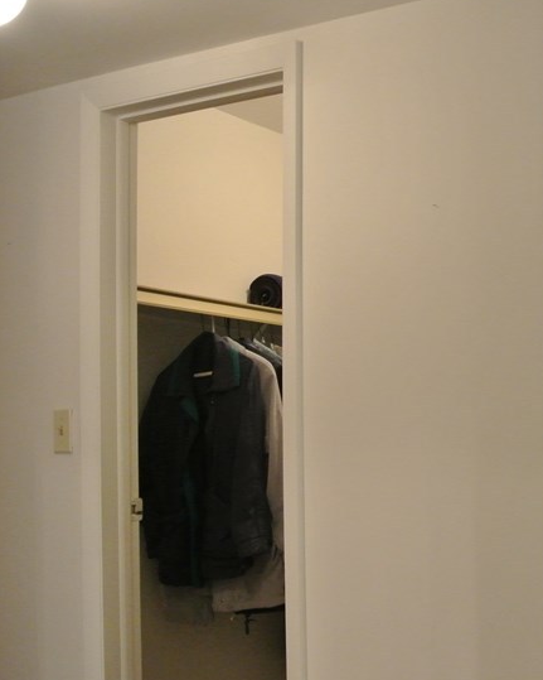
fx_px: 1025
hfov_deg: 26.3
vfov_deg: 36.4
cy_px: 439
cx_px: 660
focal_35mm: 51
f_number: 3.5
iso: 1000
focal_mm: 10
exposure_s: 1/60
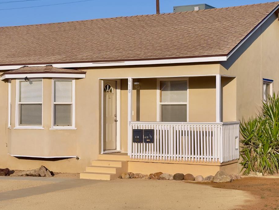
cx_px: 100
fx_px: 637
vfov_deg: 18.7
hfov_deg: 24.6
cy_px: 101
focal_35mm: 79
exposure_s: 1/8772
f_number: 1.78
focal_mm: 6.76
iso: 80
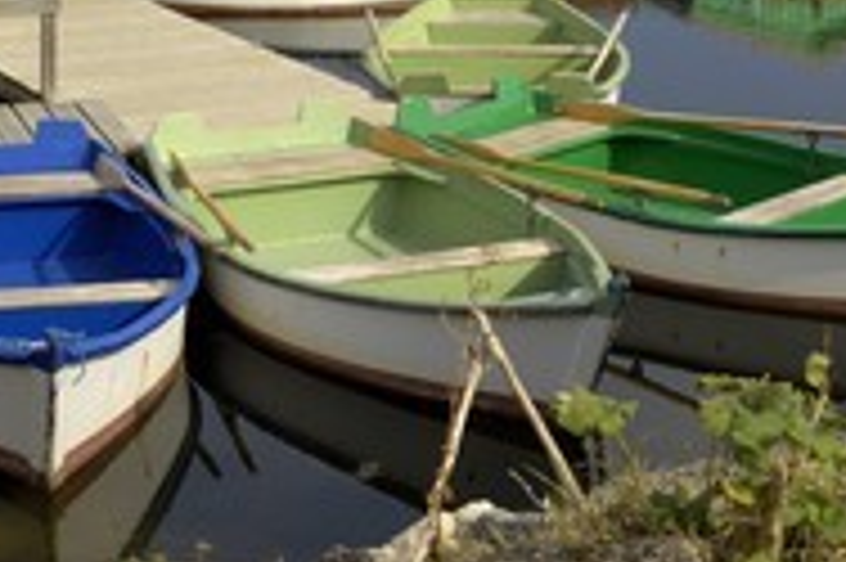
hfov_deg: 21.7
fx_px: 2207
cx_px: 331
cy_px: -49
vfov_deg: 14.2
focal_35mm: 94
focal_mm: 28
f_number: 9
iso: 100
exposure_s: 1/160
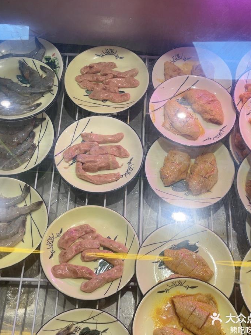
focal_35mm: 65
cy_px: 157
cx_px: 136
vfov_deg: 29.8
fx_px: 628
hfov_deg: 22.6
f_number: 1.6
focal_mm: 4.2
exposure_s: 1/106
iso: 32
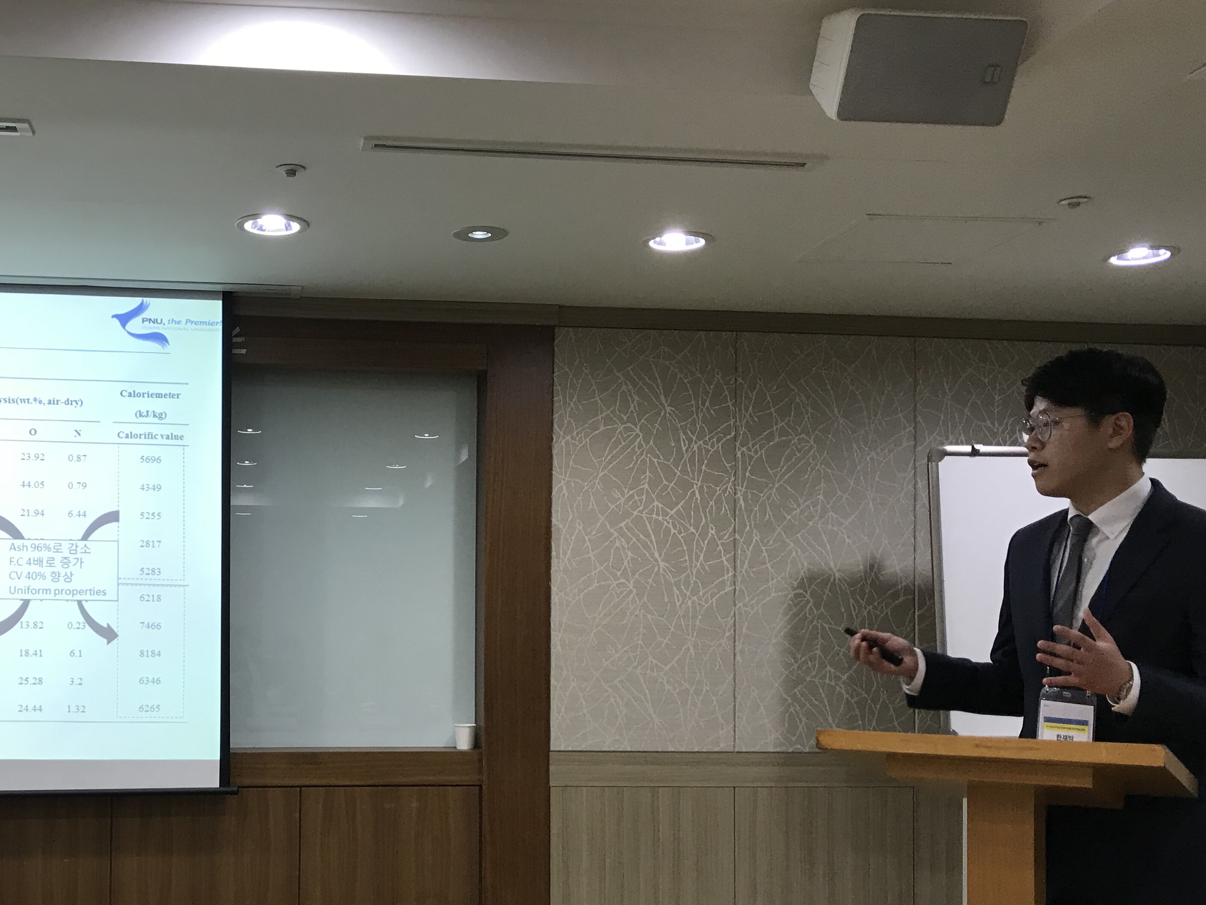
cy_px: 590
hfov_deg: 46.1
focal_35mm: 40
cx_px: 410
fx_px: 1394
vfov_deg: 35.7
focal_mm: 3.99
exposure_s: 1/40
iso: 25
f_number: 1.8
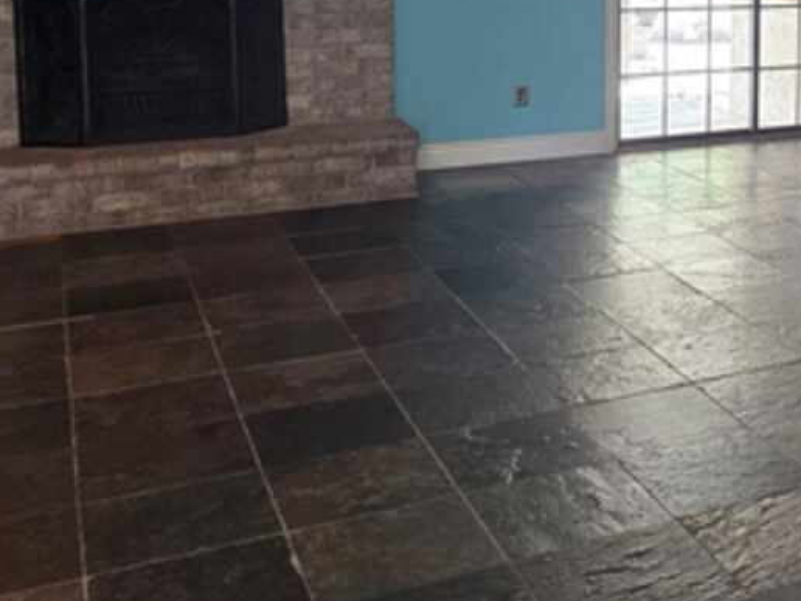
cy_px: 26
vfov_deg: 24.7
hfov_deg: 30.6
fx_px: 1319
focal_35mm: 57
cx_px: 857
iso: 200
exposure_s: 1/120
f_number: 1.7
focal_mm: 6.3
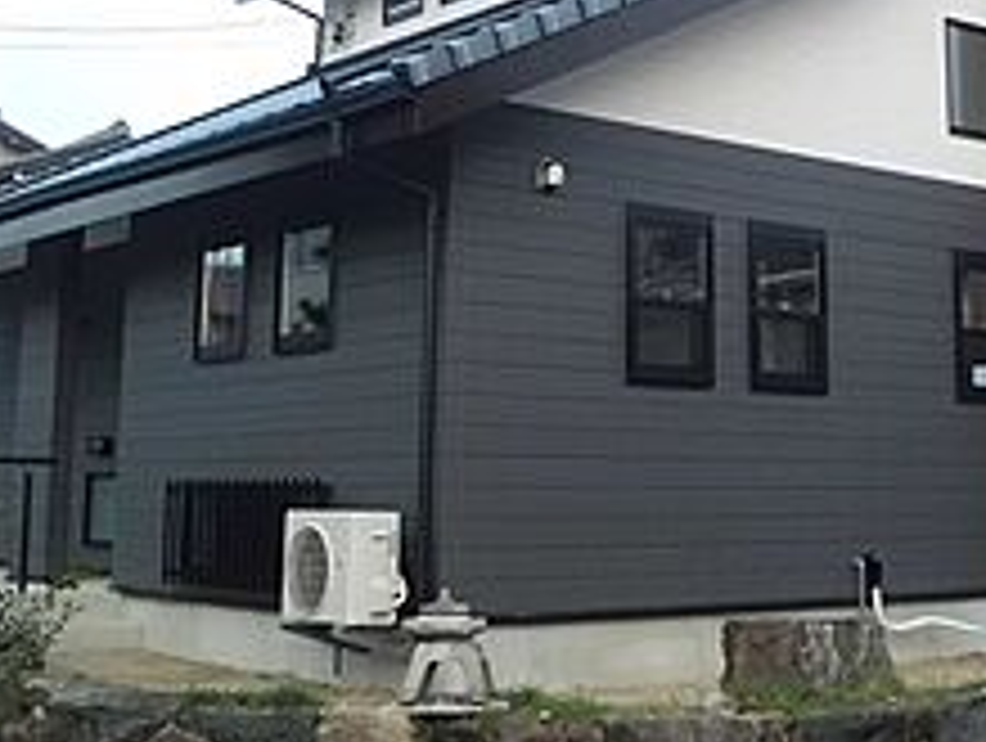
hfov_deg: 30.4
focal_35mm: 63
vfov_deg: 23.1
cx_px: 680
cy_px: 180
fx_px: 1797
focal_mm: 6.4
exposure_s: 1/125
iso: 400
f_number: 3.1
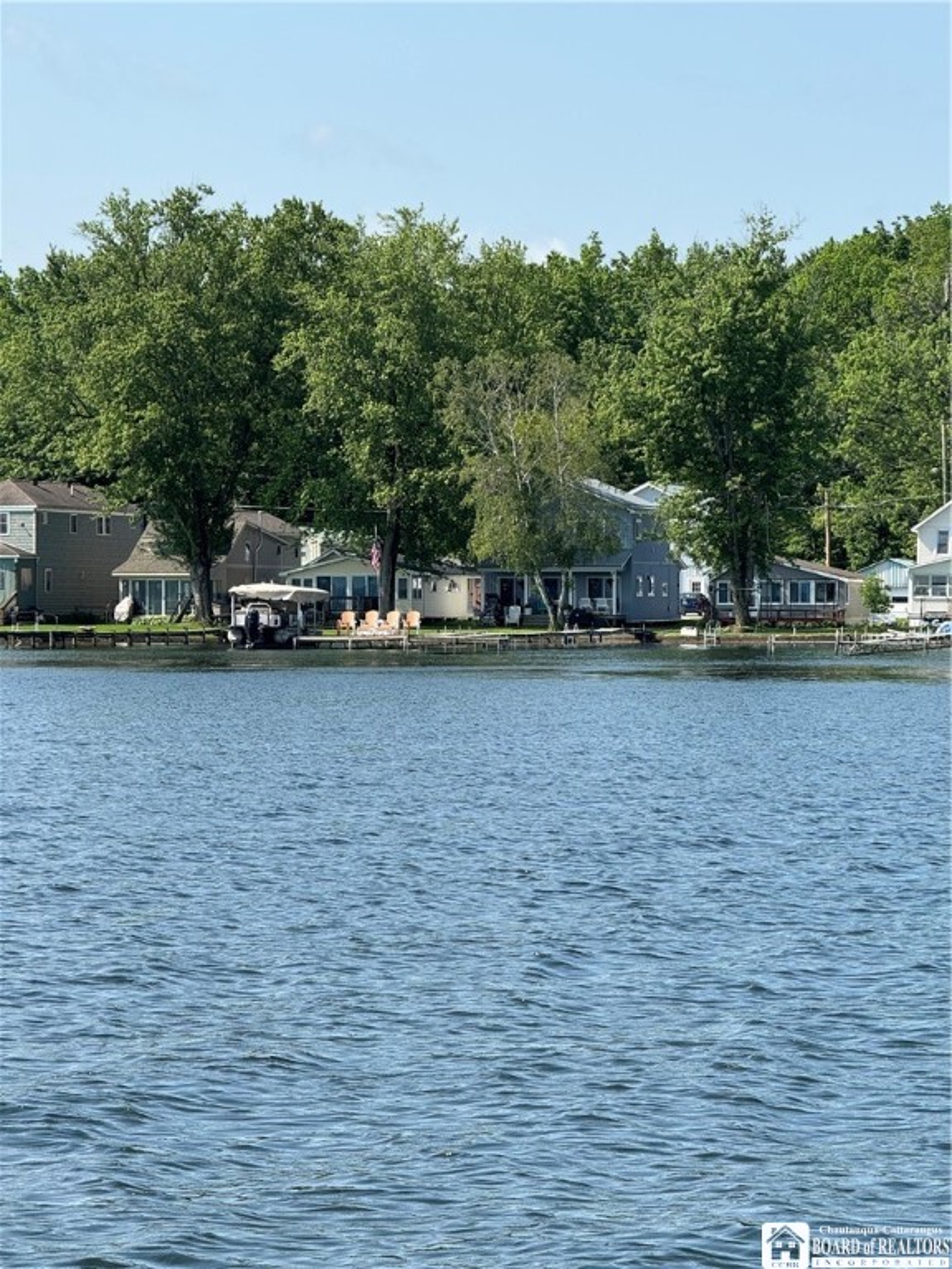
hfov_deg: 12.3
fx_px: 4400
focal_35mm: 120
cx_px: 476
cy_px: 634
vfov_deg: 16.4
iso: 50
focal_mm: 15.66
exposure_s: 1/1148
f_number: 2.8
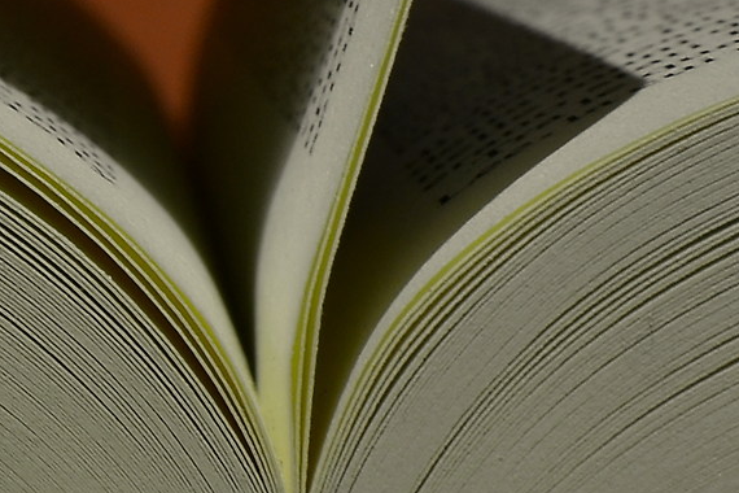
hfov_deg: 8.8
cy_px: -538
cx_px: -752
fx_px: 4538
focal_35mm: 221
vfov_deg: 6.0
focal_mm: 35
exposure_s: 1/2.5
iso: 100
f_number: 10
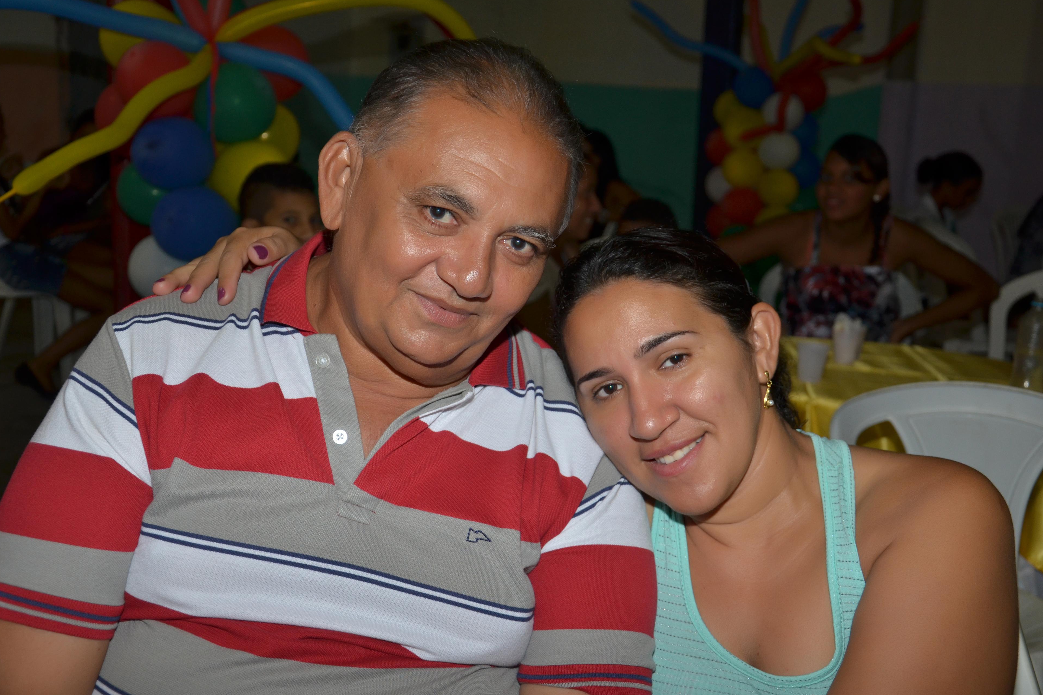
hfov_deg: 40.3
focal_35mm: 49
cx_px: 517
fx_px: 1419
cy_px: 346
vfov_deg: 27.5
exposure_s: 1/60
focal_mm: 32
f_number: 4.2
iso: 400
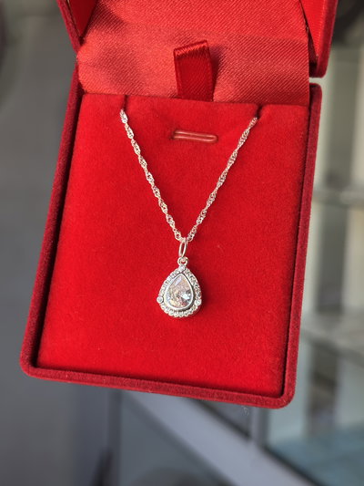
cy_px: 243
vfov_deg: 36.8
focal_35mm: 52
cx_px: 182
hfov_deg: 28.0
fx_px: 729
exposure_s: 1/60
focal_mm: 5.96
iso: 80
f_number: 1.6
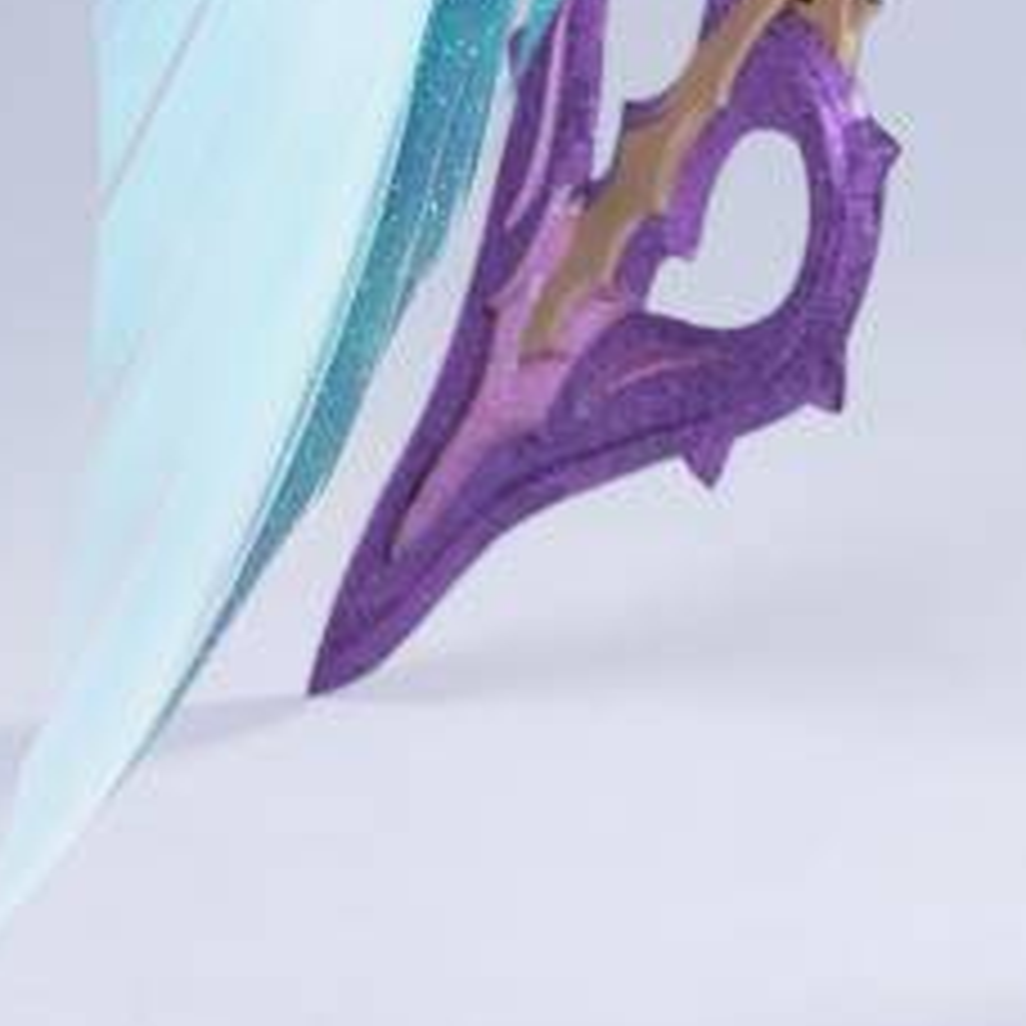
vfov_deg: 7.7
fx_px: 7344
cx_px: 1526
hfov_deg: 7.8
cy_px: -860
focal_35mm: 219
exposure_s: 1/100
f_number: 3.2
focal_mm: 49
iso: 100
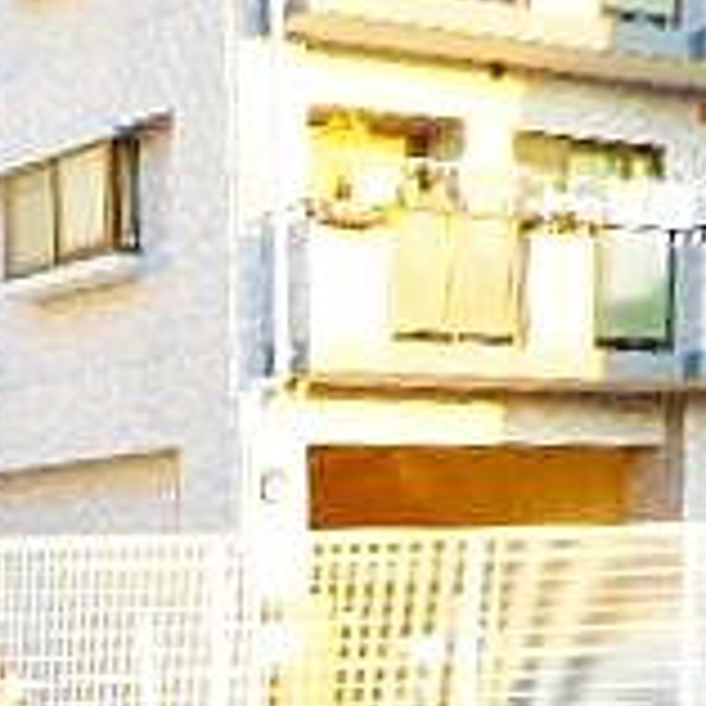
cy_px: 1039
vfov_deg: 17.5
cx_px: -103
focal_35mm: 90
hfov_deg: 18.4
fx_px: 2077
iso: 80
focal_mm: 4.5
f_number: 3.7
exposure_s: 1/50
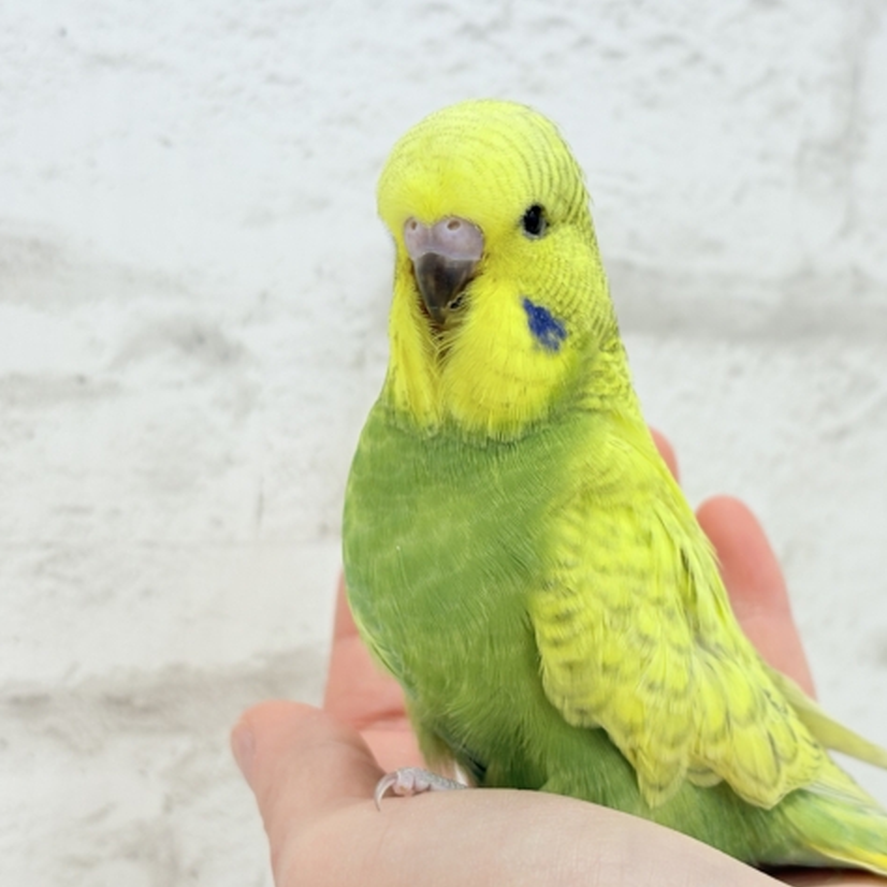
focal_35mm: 62
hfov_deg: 27.6
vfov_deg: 27.7
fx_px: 1797
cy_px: 445
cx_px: 565
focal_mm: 5.96
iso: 40
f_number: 1.6
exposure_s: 1/50
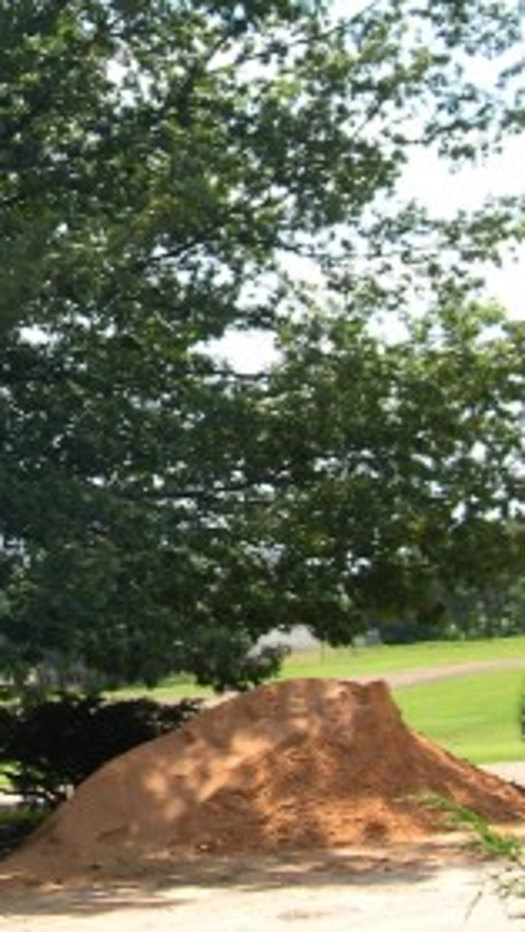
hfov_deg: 12.3
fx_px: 2350
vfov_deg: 22.1
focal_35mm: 95
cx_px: -174
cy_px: 170
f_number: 7.6
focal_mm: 8
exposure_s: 1/106
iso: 100
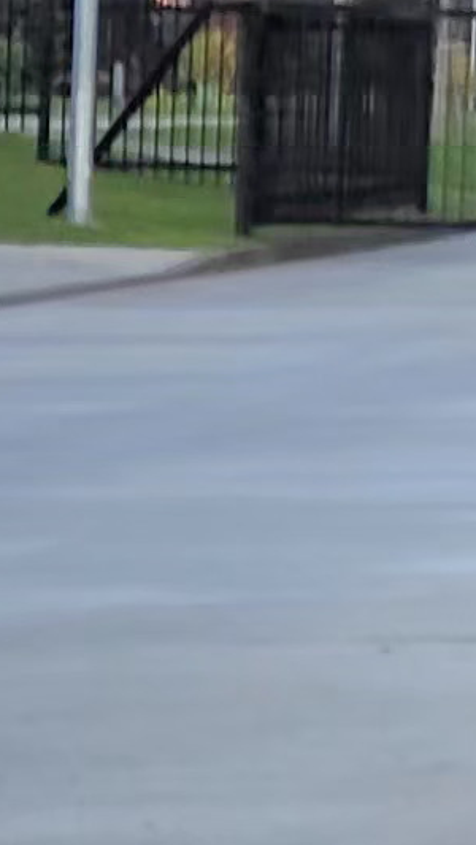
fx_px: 4216
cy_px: 70
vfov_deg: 11.4
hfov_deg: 5.2
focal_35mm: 188
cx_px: 2312
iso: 20
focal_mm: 5.4
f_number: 1.8
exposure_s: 1/182
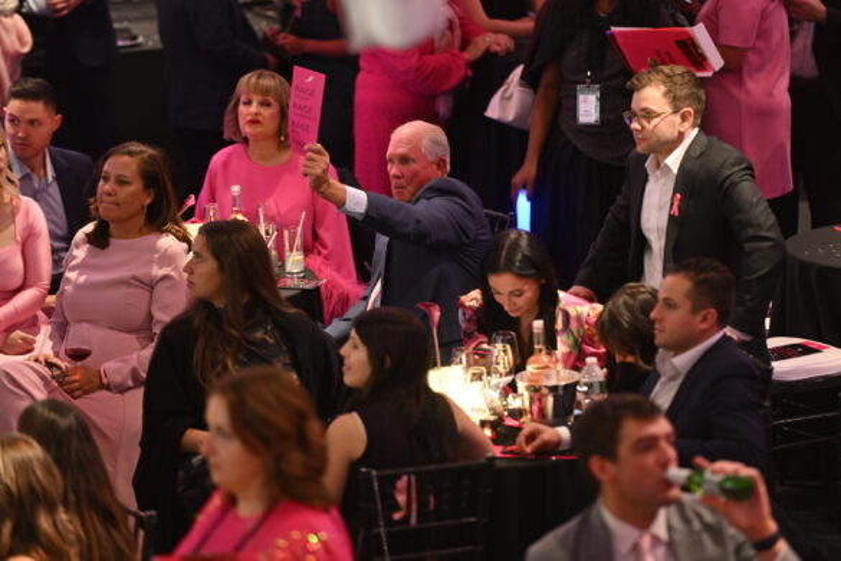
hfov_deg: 10.3
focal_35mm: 200
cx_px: 420
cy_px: 280
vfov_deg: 6.9
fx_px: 4672
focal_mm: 200
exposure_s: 1/30
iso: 2500
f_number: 3.2
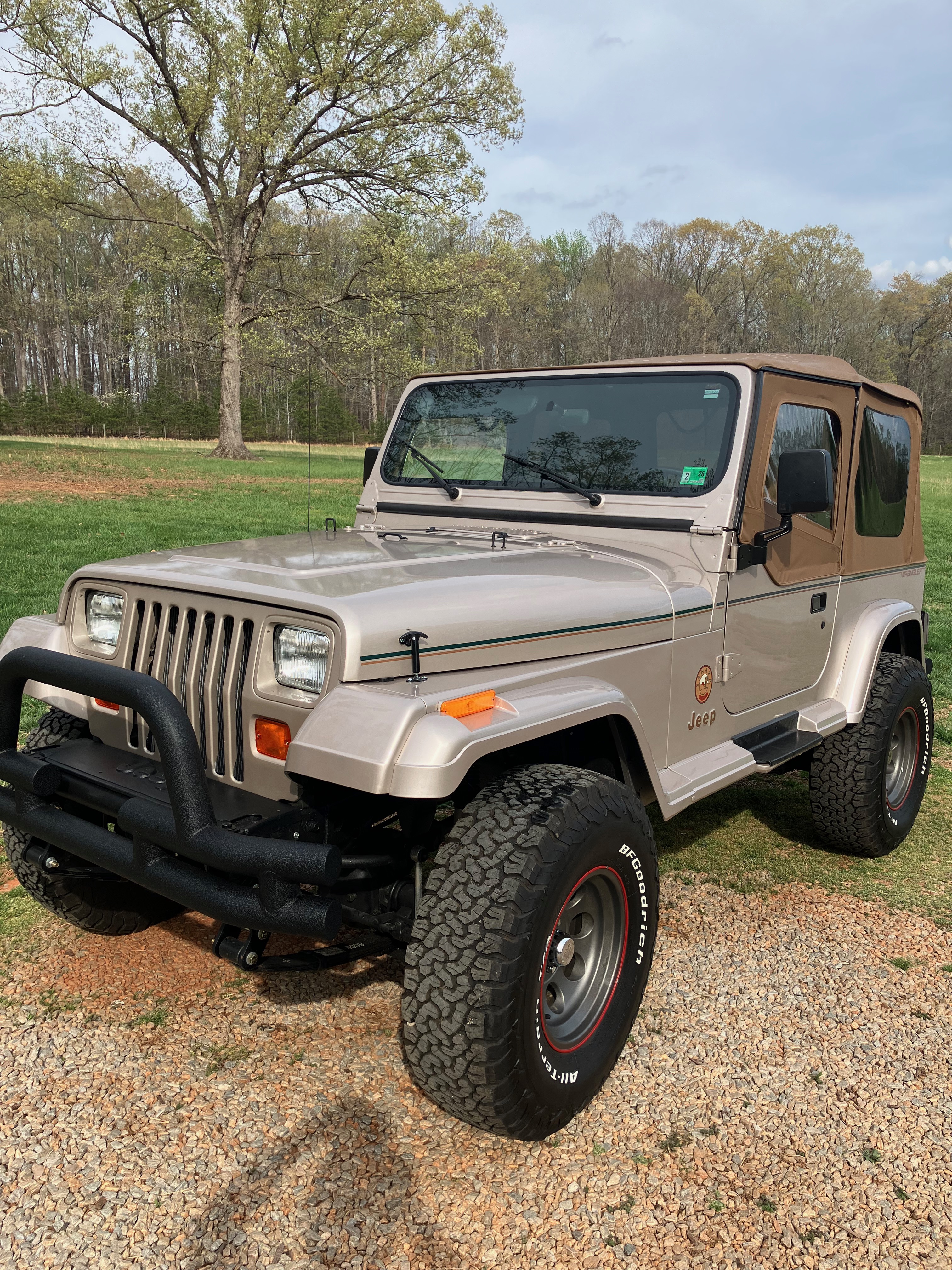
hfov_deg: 49.7
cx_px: 476
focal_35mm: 28
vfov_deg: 63.4
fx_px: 1027
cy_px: 635
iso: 32
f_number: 1.8
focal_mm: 3.99
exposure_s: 1/1056
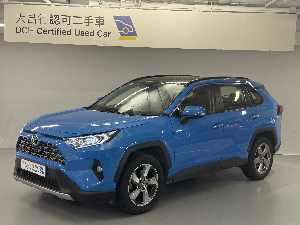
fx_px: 416
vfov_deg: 30.3
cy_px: 112
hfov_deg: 39.7
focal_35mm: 48
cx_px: 150
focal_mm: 6.76
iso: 80
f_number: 1.78
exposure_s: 1/101
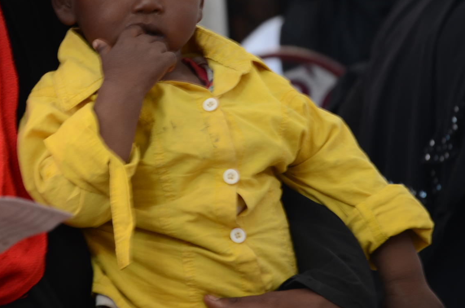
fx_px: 3555
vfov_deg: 5.0
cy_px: 63
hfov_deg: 7.5
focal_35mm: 276
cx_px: 134
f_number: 5.6
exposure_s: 1/3
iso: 250
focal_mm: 105
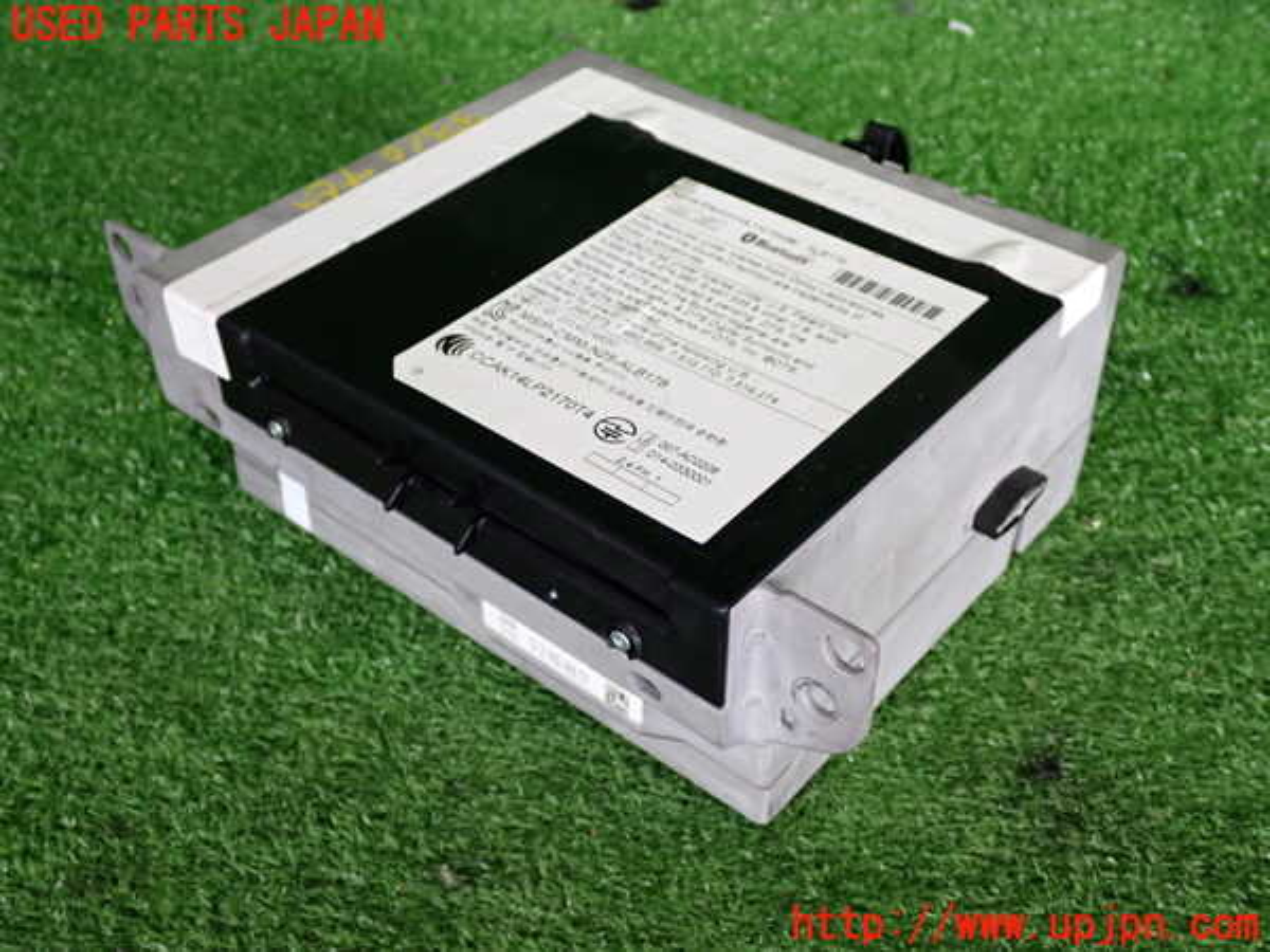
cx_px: 635
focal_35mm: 41
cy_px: 476
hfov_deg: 45.8
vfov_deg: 35.1
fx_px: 1504
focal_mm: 7.31
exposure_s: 1/40
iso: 250
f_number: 2.8
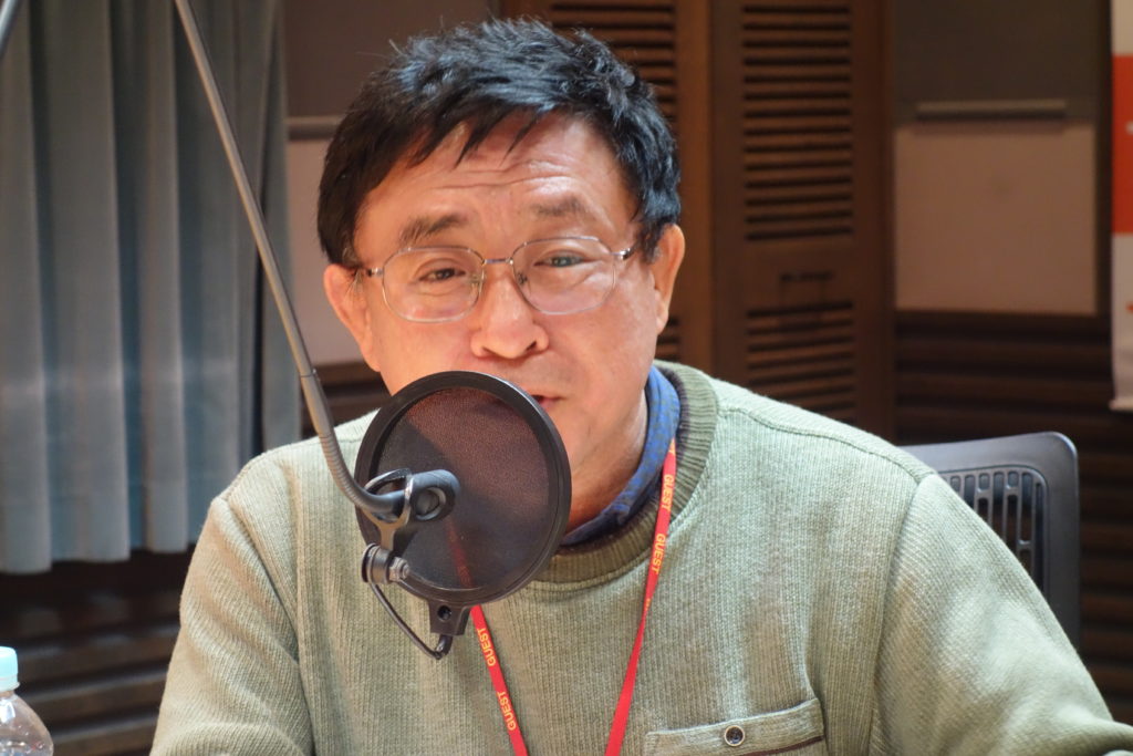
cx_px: 566
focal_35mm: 100
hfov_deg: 20.4
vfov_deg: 13.7
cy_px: 378
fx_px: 3147
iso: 1600
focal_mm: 37.1
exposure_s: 1/25
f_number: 4.9
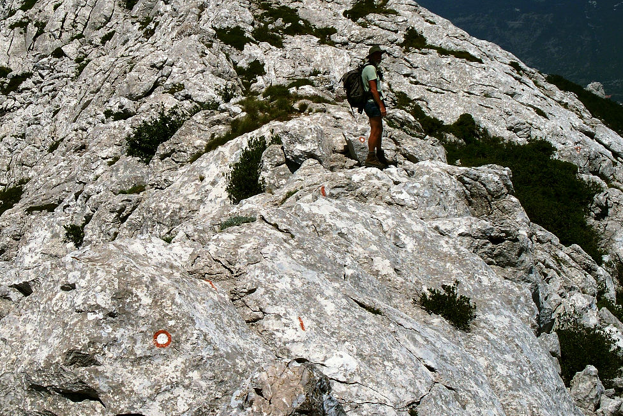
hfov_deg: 25.9
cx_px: 250
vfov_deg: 17.5
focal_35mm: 78
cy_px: 136
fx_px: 1350
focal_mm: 12.89
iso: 64
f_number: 5.6
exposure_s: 1/800
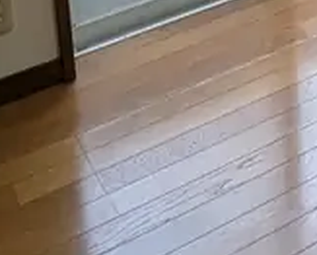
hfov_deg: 18.8
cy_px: -323
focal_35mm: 92
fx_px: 865
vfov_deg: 13.3
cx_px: 445
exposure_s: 1/259
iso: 39
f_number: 1.95
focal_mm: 2.23
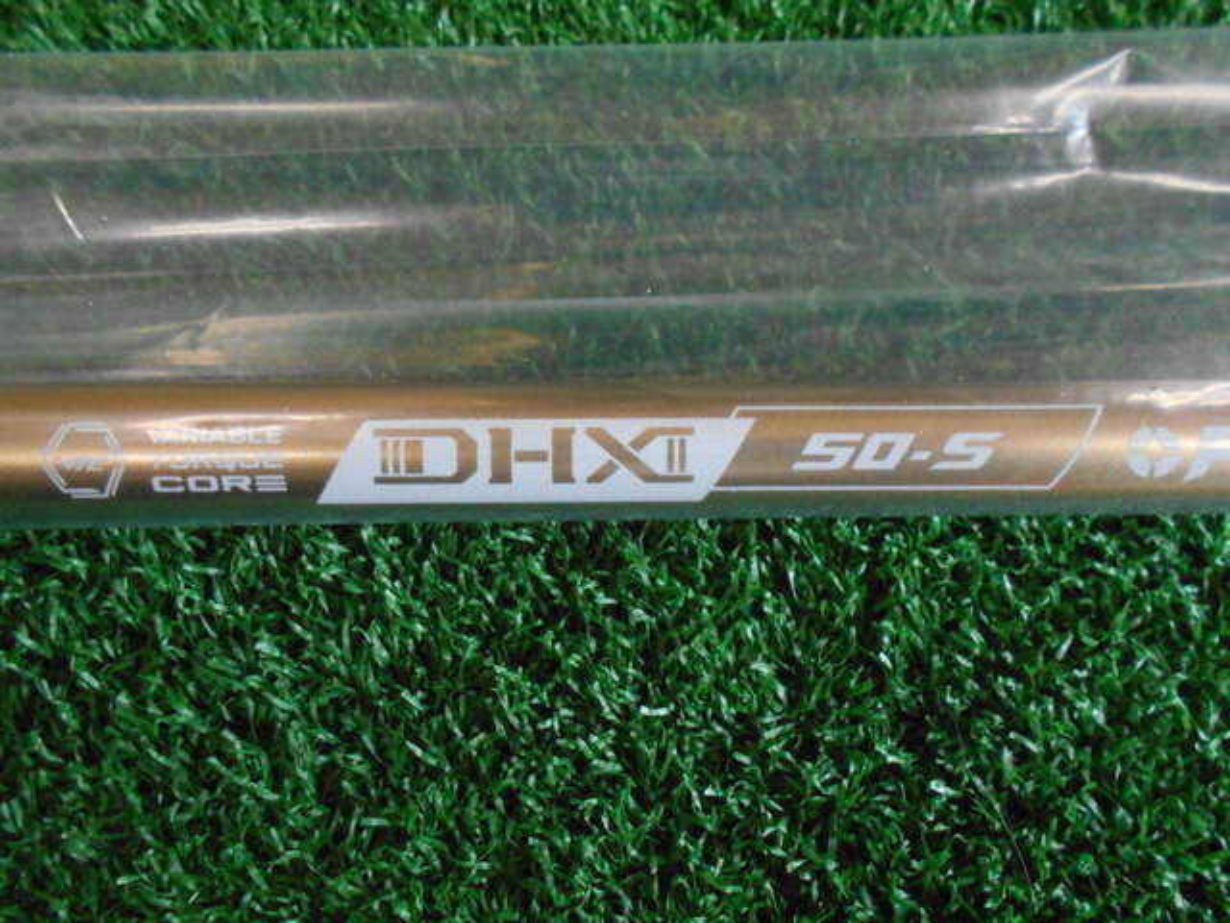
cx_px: 615
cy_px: 462
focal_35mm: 26
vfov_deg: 53.1
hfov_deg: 67.3
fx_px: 924
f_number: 3.2
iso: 800
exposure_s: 1/125
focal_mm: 4.6
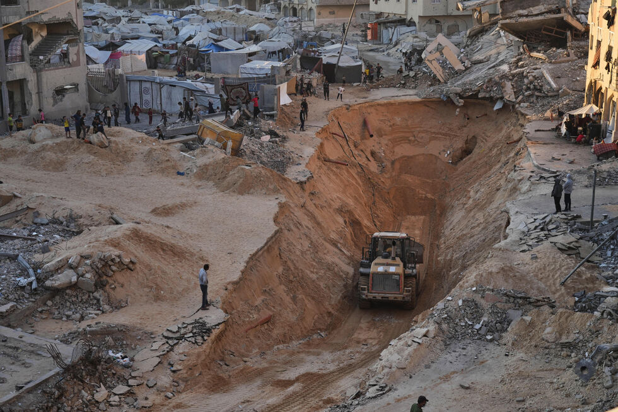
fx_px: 892
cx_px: 309
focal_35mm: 52
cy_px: 206
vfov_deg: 26.0
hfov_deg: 38.2
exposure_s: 1/640
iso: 320
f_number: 4
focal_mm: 52
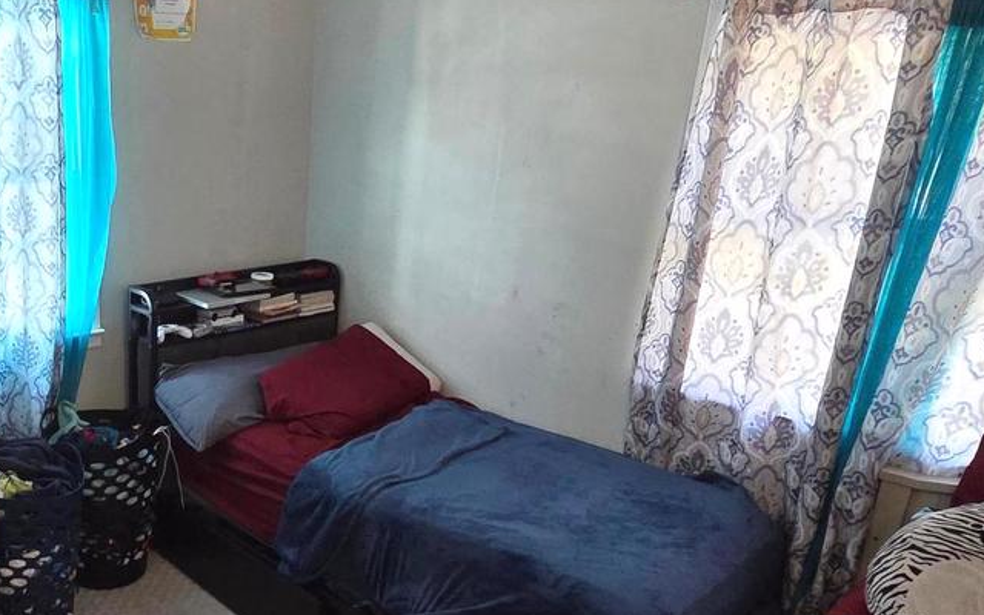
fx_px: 831
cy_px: 420
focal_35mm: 31
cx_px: 228
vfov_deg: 40.0
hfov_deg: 57.6
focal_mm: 2.2
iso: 800
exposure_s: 1/70
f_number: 2.2
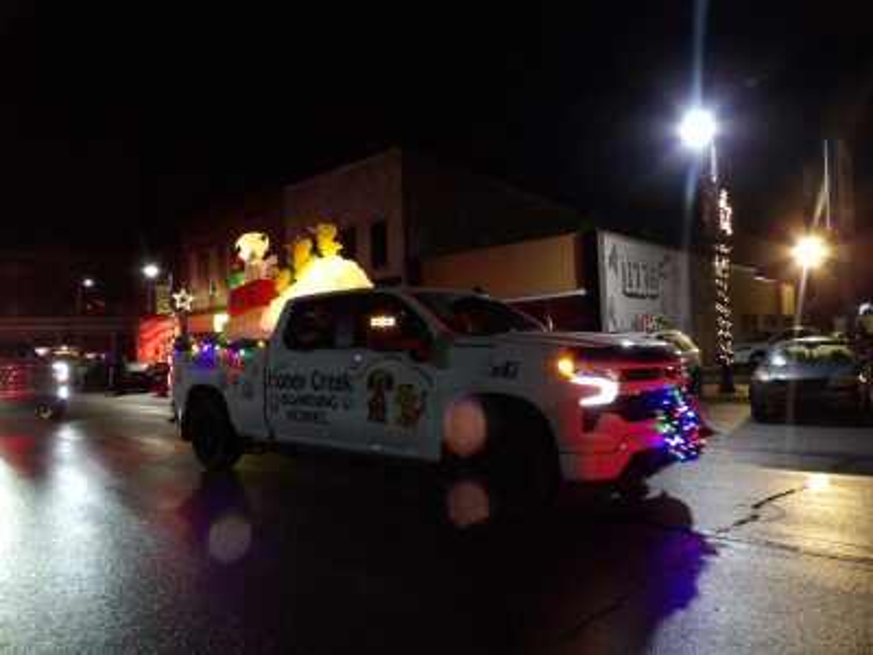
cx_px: 436
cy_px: 328
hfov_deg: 71.6
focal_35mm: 24
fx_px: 605
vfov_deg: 56.8
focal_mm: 4.3
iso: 724
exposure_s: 1/17
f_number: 2.8
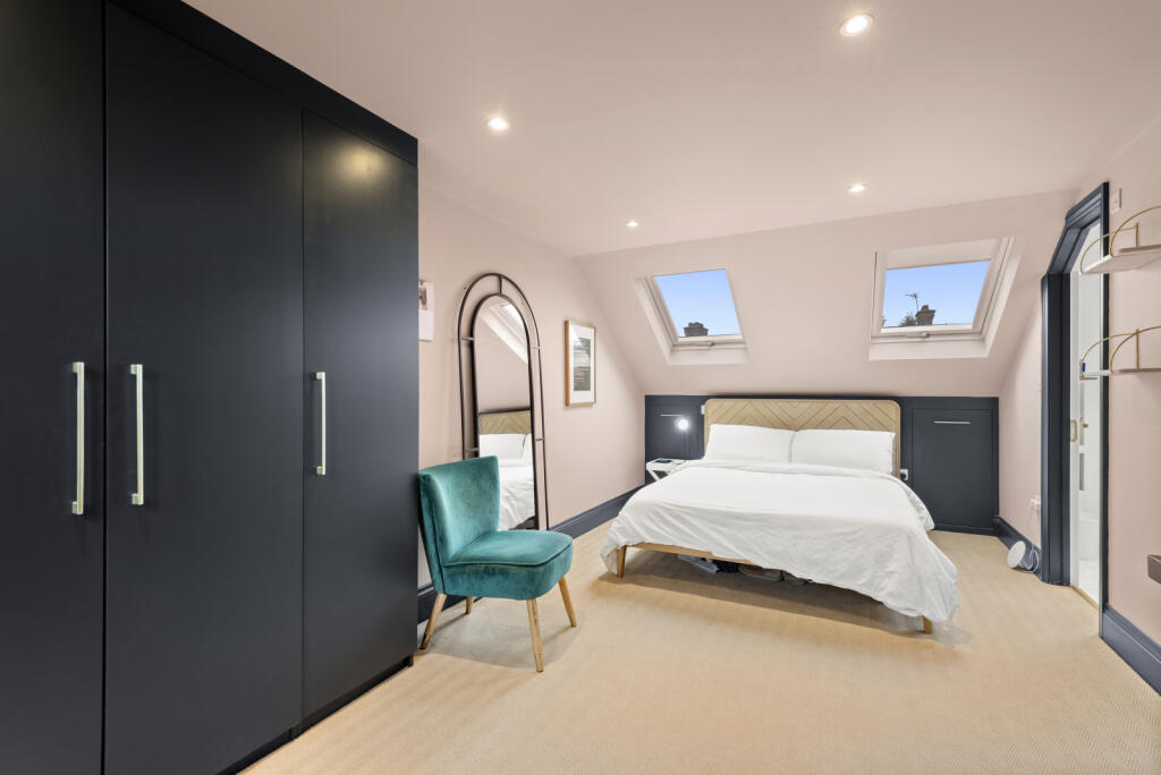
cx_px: 580
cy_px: 388
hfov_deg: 96.7
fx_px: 516
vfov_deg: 73.8
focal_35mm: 16
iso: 560
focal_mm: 16
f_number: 10
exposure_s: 1/1.25
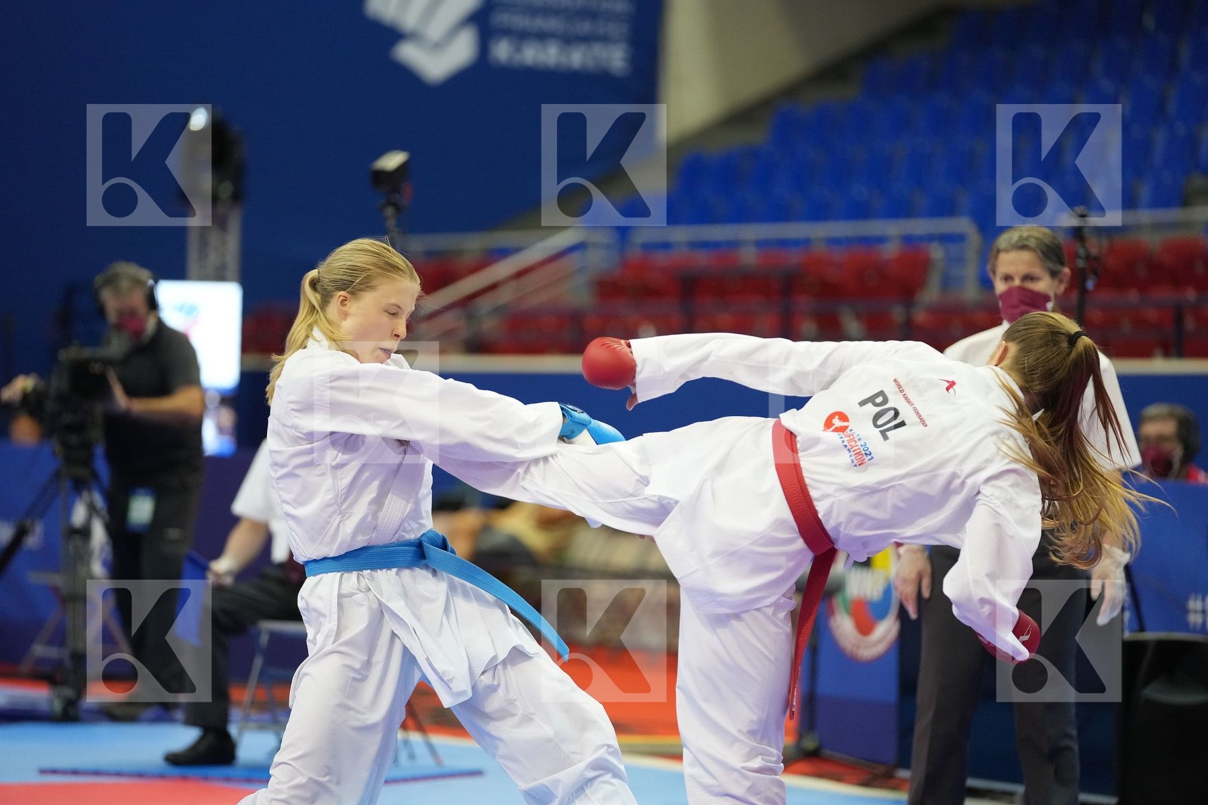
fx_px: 5536
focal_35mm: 165
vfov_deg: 8.3
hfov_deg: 12.5
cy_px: 402
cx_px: 604
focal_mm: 165
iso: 4000
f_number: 2.8
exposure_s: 1/1000
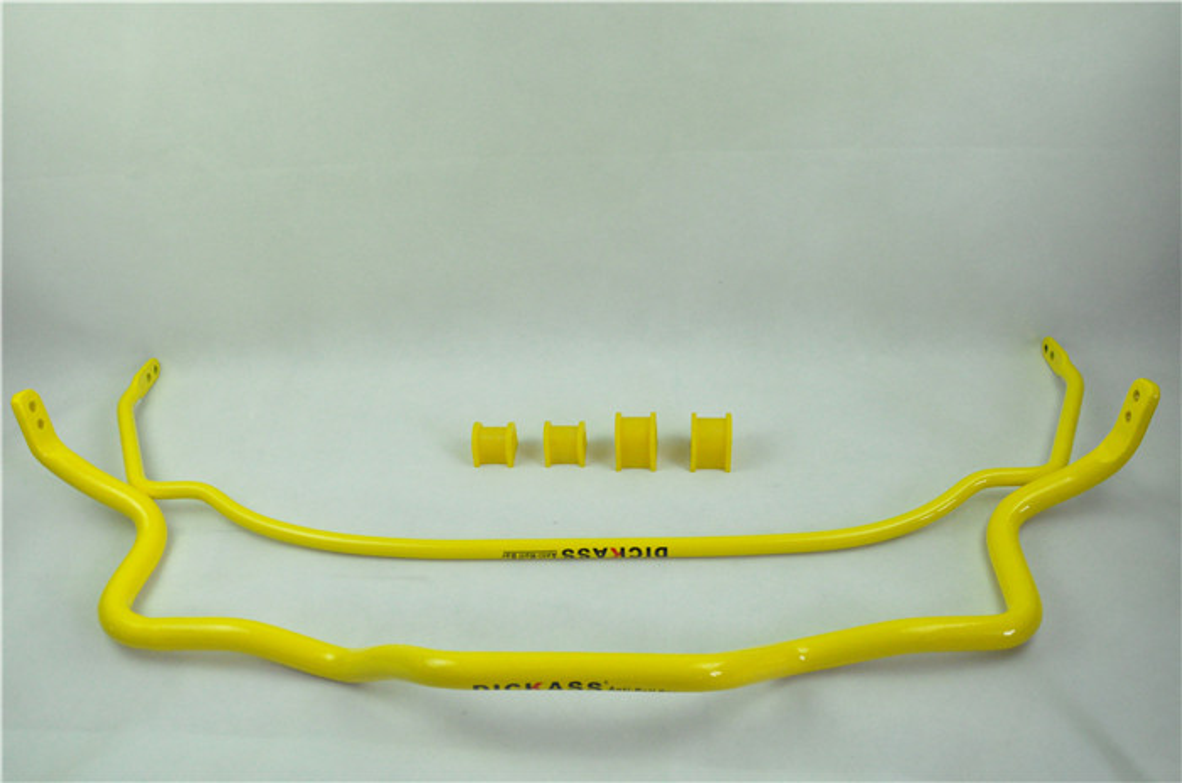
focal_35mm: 27
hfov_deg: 67.5
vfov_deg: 47.8
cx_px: 591
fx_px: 885
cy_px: 392
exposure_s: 1/800
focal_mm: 18
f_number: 5.6
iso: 3200
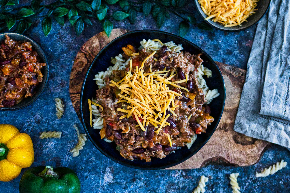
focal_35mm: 70
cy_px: 96
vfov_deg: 19.4
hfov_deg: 28.9
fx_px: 564
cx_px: 145
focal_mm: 35
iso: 6400
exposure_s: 1/25
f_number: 1.8
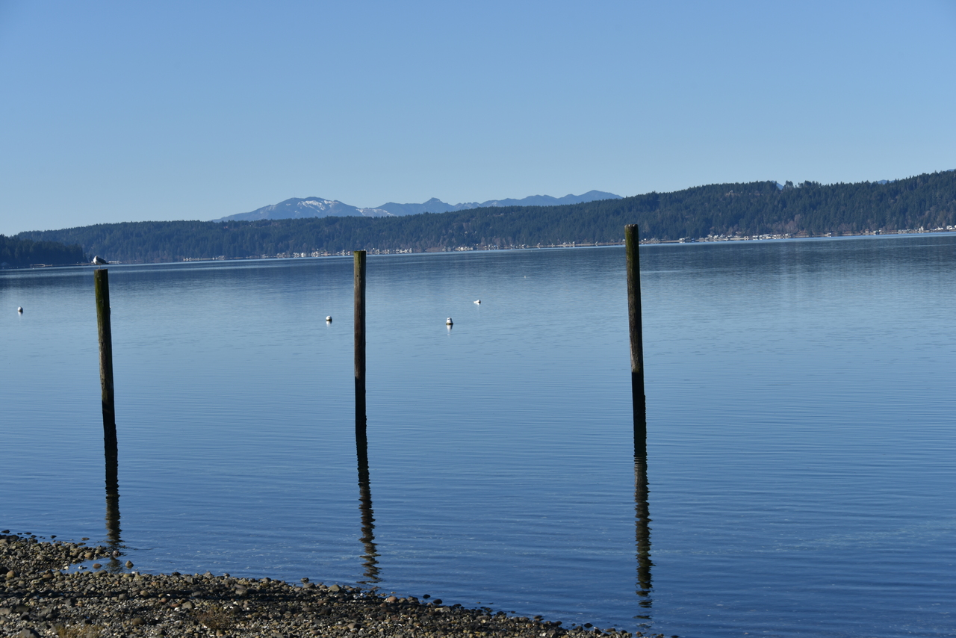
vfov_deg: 16.1
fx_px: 2258
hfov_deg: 23.9
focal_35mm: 85
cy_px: 319
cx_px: 478
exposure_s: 1/320
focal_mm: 85
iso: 100
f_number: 9
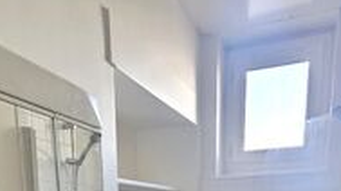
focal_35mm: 36
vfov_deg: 24.0
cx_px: 166
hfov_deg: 55.3
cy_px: 303
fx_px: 325
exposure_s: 1/50
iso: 200
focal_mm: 2.2
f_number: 2.2
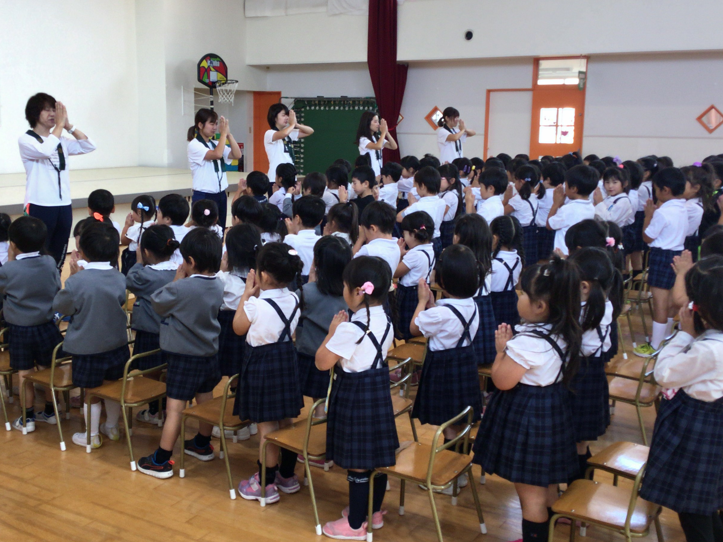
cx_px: 305
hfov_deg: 44.6
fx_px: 877
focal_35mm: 42
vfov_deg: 34.3
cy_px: 247
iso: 25
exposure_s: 1/42
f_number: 2.4
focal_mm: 3.3
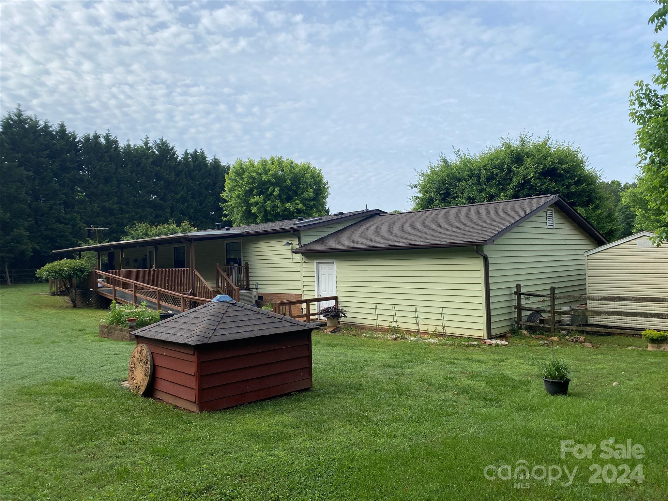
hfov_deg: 67.3
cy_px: 250
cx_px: 334
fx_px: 502
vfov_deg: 53.1
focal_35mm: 26
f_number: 1.8
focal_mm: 4.25
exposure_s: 1/1996
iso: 32
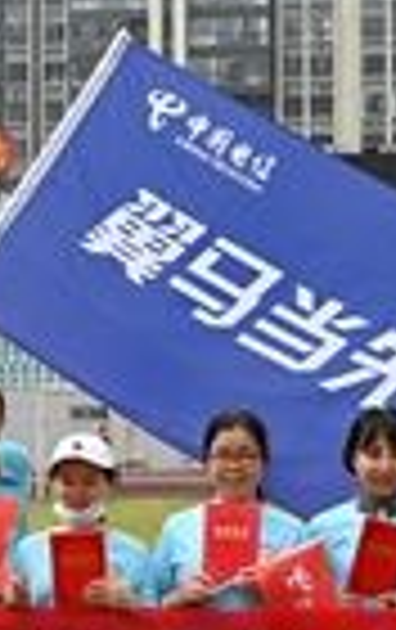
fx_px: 2476
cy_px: 333
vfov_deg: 14.5
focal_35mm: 144
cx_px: 72
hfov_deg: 9.1
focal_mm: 33
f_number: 6.3
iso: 100
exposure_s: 1/320
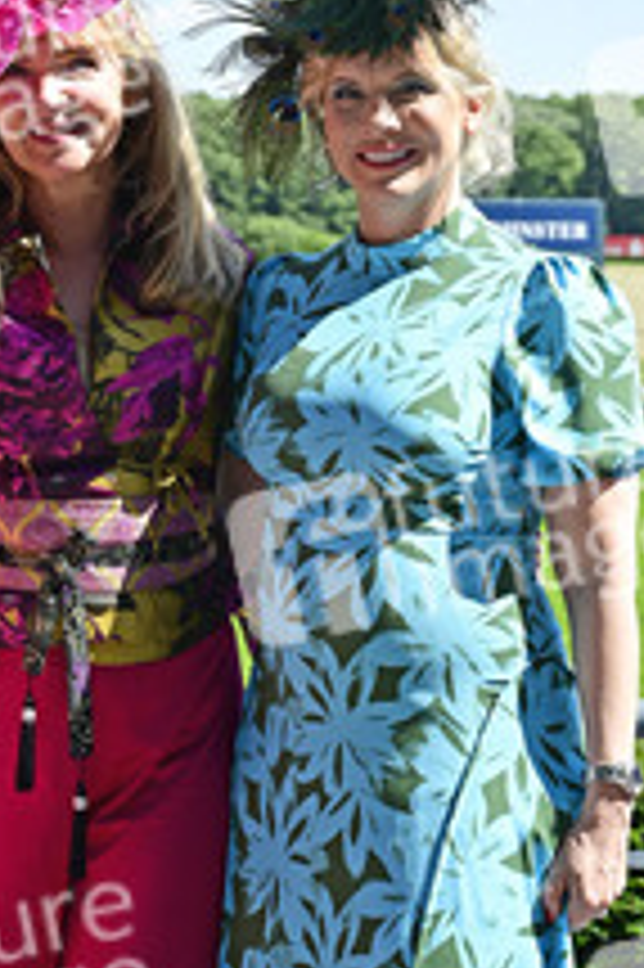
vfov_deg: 18.9
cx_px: 50
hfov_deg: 12.6
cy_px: 315
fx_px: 2902
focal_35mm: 108
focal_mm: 58
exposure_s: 1/200
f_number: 7.1
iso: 100
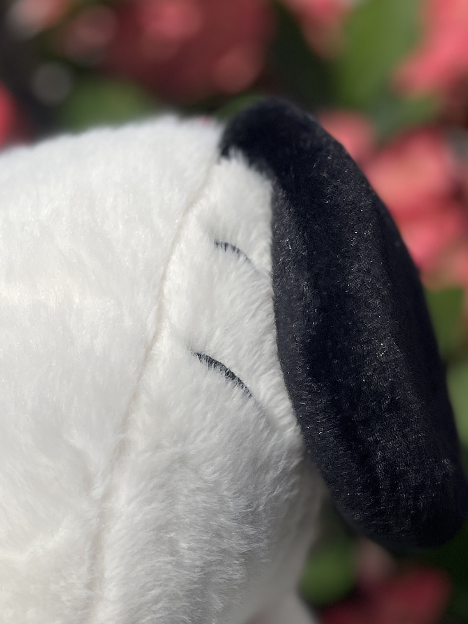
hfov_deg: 21.2
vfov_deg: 25.9
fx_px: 1244
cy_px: 700
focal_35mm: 69
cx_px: 153
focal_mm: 4.2
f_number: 1.6
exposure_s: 1/17241
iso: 50
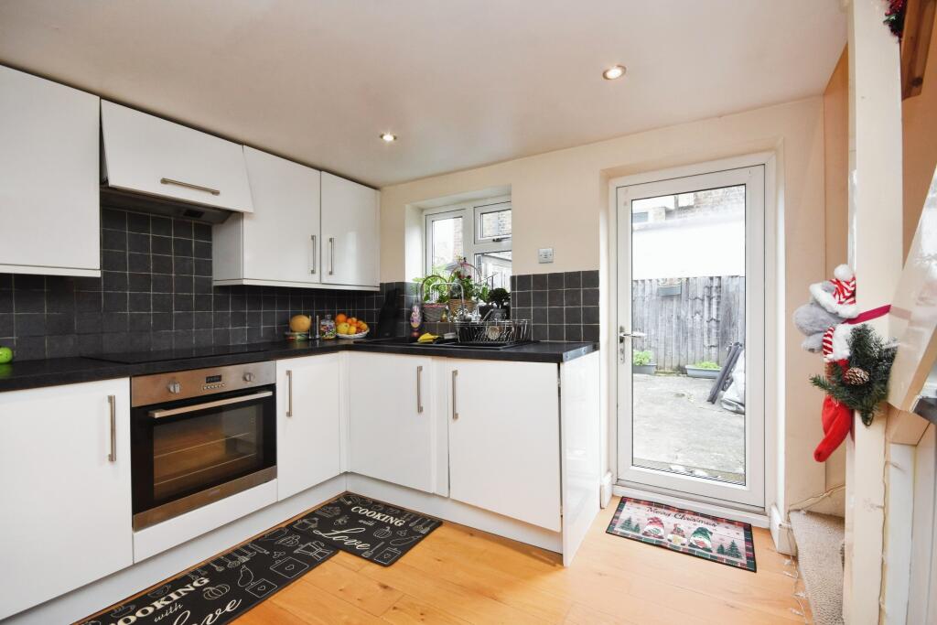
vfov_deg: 77.3
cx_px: 468
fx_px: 390
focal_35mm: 15
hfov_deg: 100.4
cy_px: 312
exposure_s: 1/30
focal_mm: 10
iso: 1000
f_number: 8
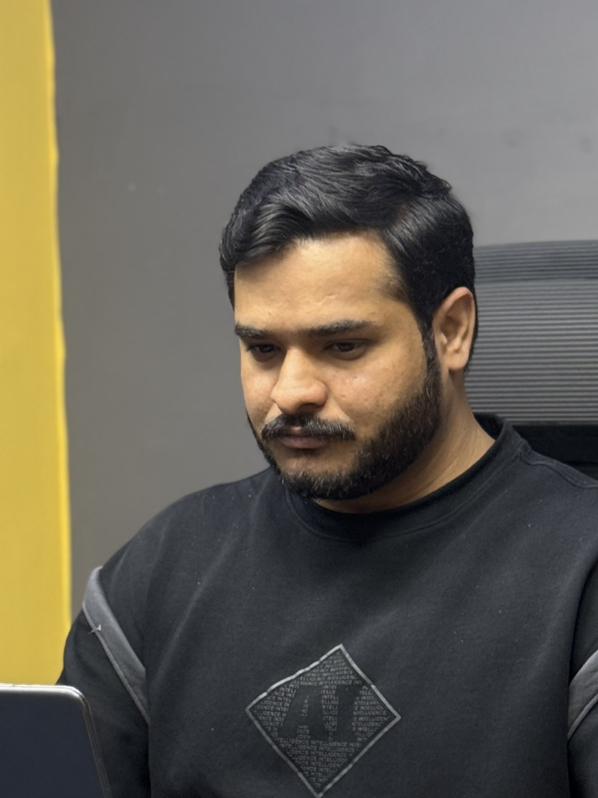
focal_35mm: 112
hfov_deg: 13.2
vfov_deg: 17.5
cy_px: 258
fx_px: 2580
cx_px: 150
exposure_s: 1/50
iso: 125
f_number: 1.78
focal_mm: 6.76
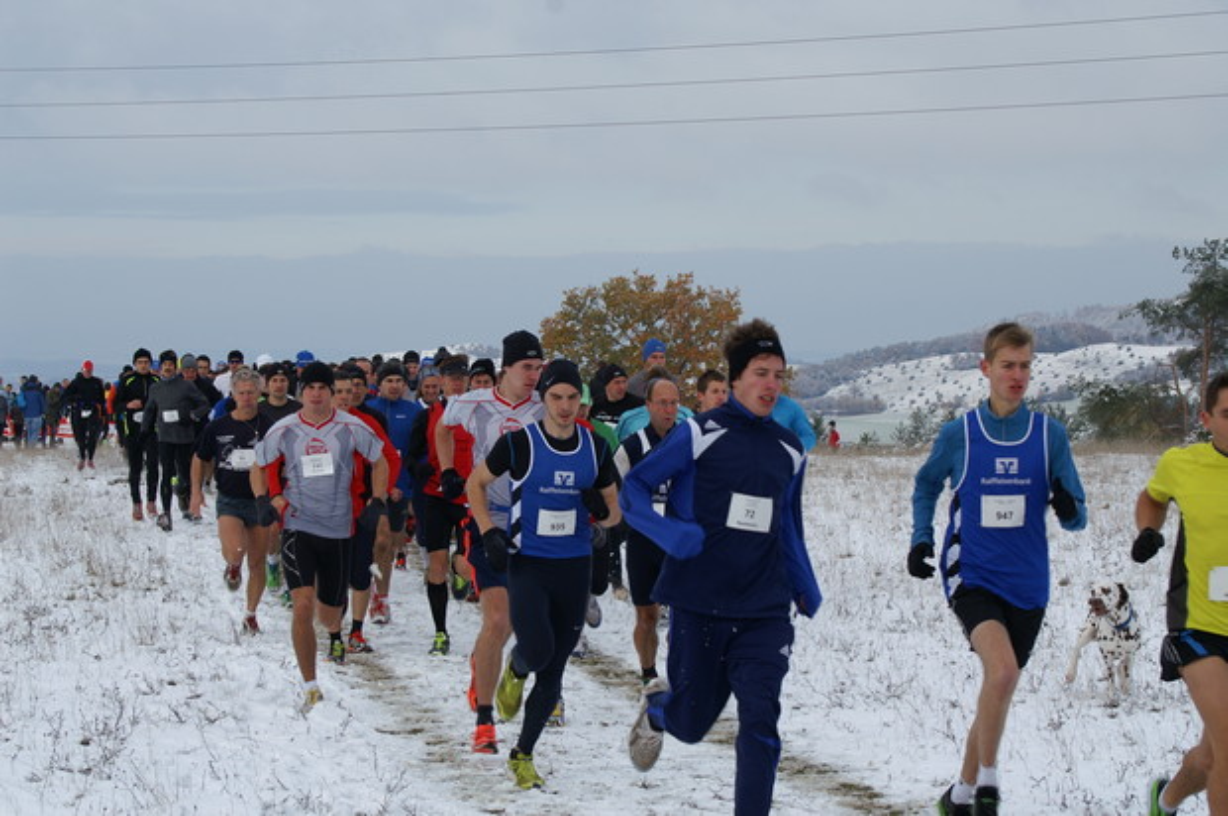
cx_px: 614
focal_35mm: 112
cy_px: 408
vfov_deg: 12.2
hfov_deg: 18.2
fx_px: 3833
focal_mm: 75
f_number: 11
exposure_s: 1/200
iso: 100
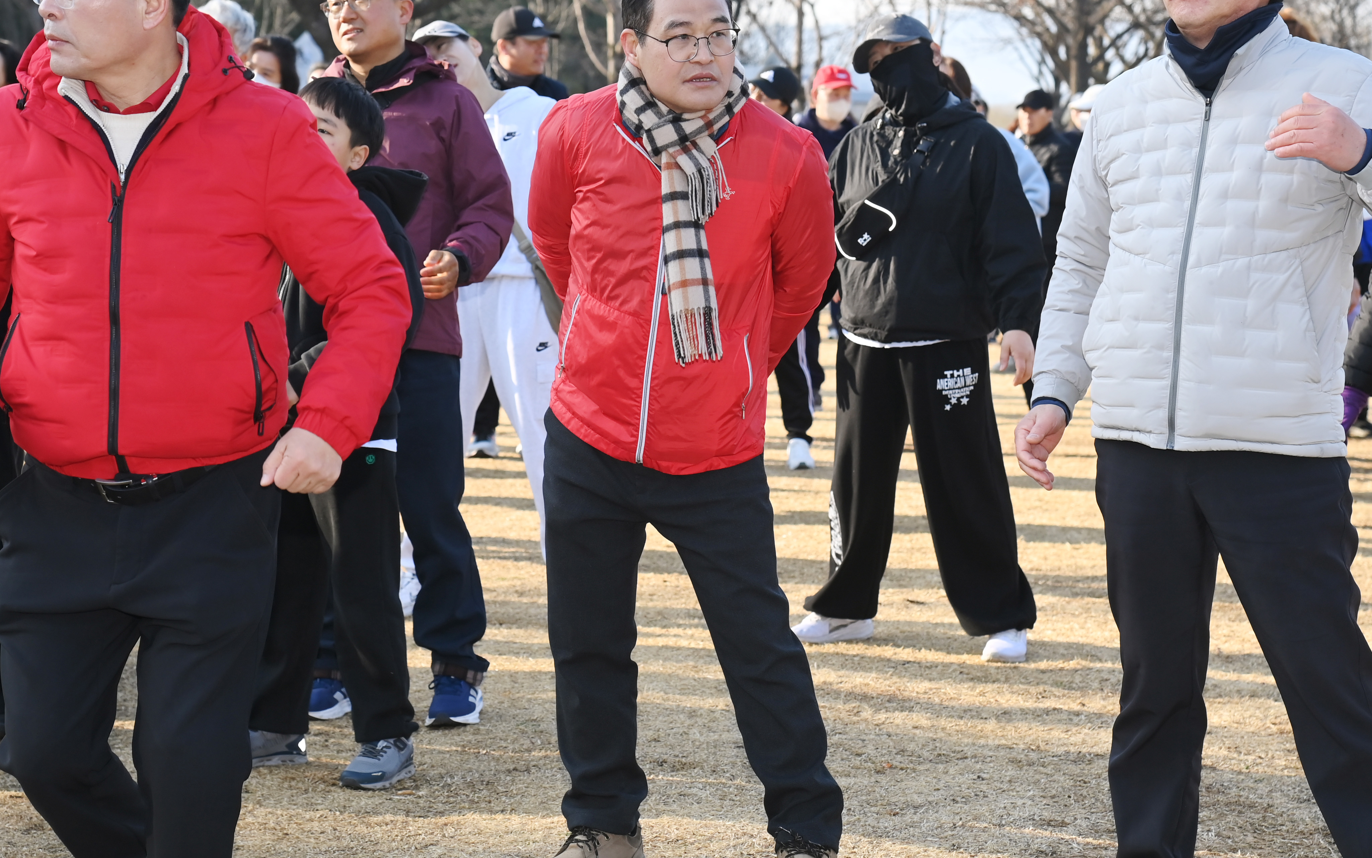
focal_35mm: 108
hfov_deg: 19.3
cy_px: 288
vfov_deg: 12.1
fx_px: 4039
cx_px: 696
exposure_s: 1/400
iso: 400
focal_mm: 78
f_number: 6.3
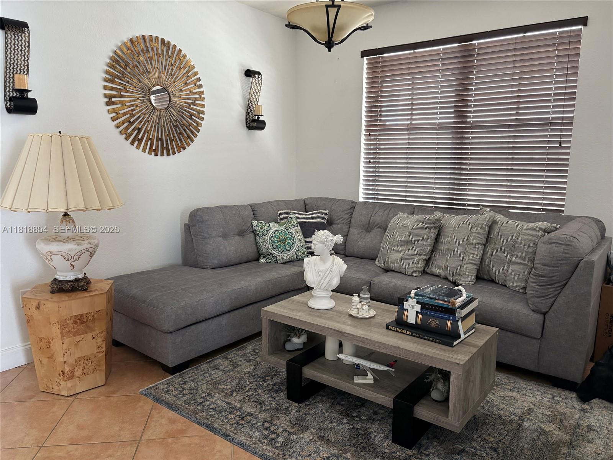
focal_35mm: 26
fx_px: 460
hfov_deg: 67.3
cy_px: 230
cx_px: 306
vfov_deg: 53.1
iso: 320
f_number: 1.6
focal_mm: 5.96
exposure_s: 1/60
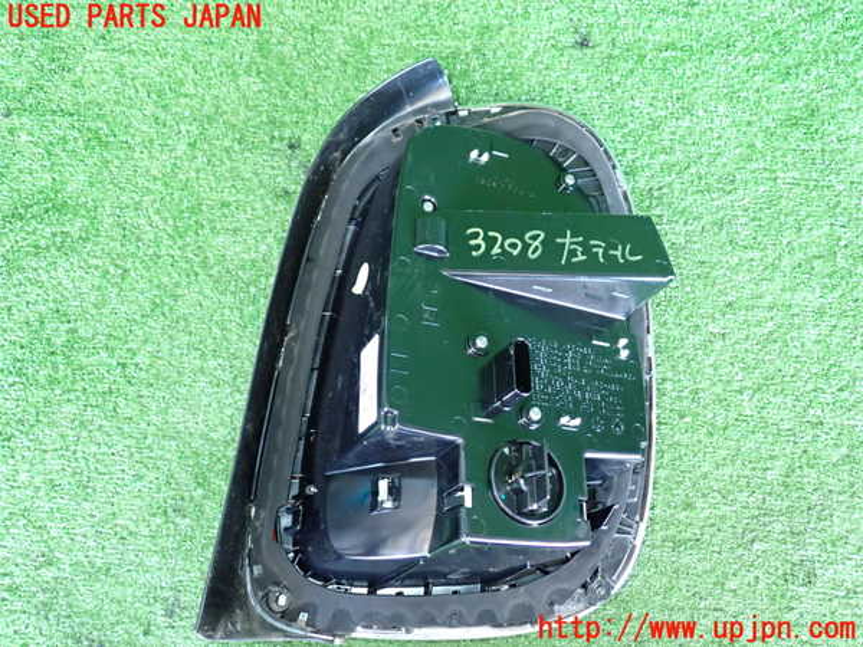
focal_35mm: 30
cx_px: 432
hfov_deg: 60.0
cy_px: 324
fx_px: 748
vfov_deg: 46.8
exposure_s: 1/30
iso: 640
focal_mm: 5.4
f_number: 2.3
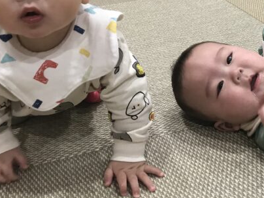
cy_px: 53
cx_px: 173
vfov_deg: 26.7
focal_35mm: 54
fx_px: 412
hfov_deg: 35.3
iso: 64
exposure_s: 1/17
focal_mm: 3.99
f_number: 1.8
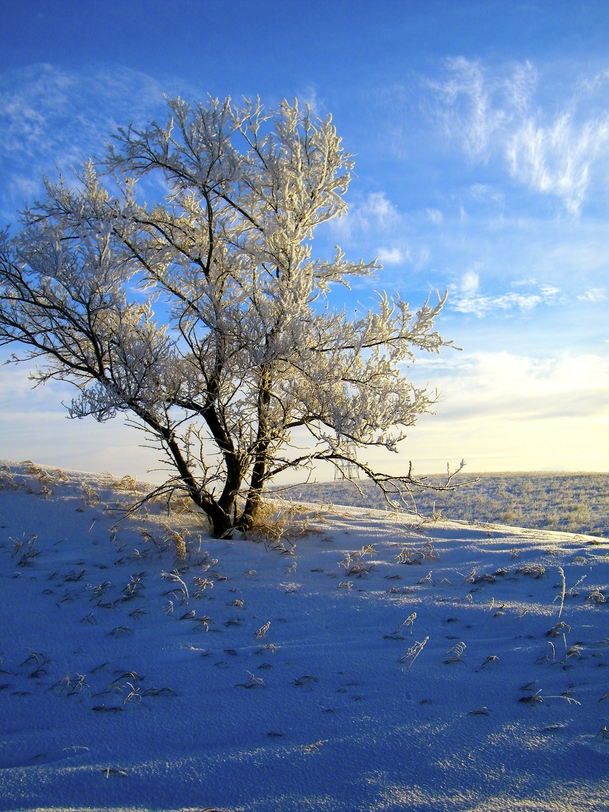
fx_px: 1009
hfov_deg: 33.6
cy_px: 406
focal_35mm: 43
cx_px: 304
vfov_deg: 43.9
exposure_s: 1/320
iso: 80
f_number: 7.6
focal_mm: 7.6
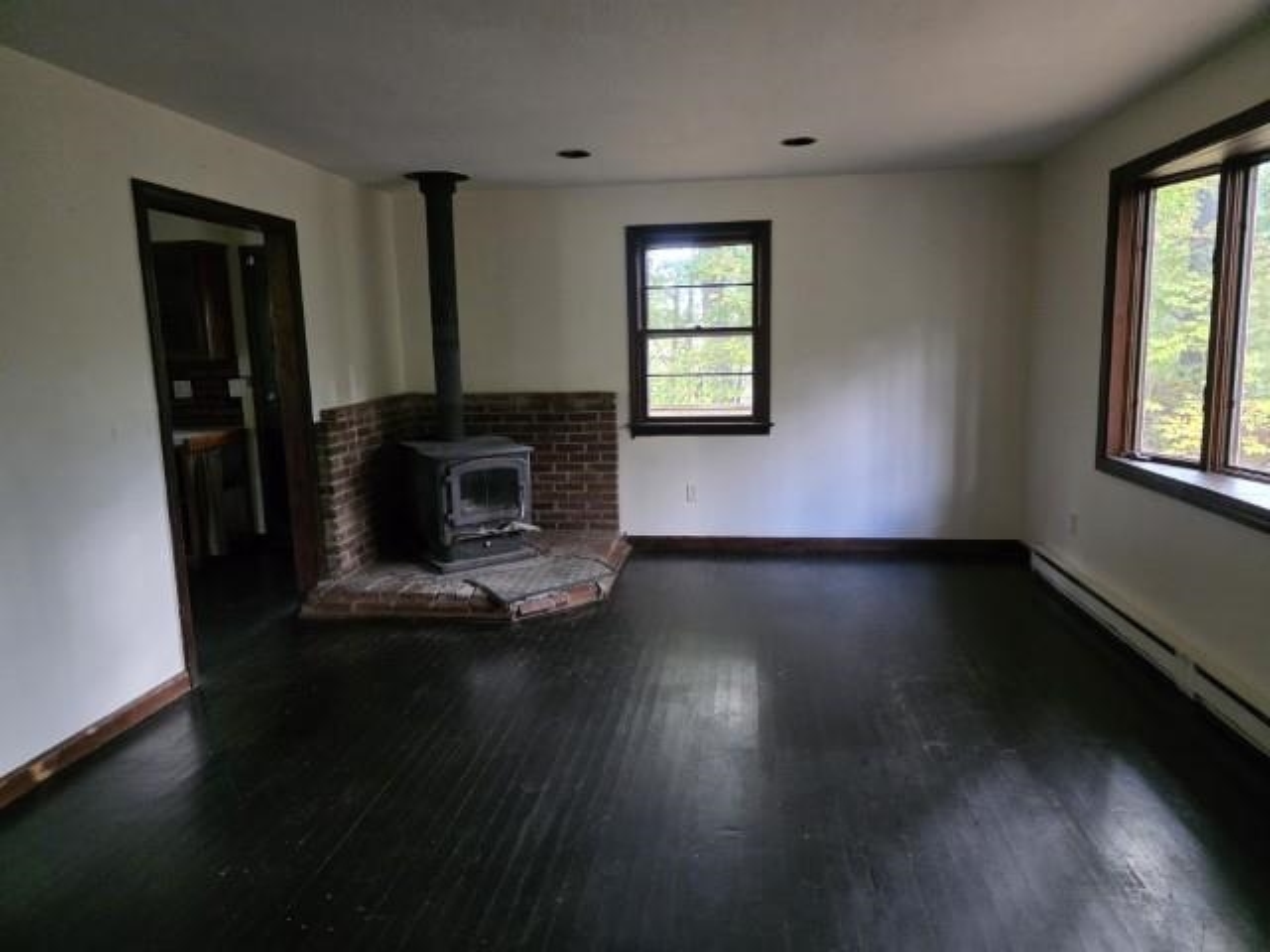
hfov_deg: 73.9
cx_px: 635
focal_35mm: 23
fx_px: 844
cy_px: 476
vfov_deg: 58.9
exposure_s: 1/120
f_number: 1.7
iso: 1600
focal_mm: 6.3
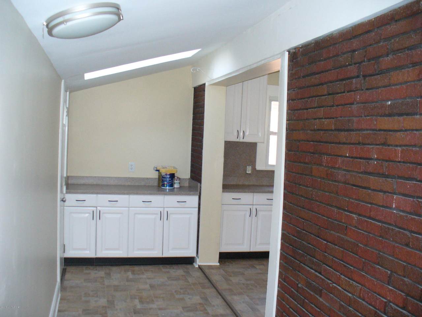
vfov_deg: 38.7
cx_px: 211
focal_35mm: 37
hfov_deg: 50.1
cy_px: 158
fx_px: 451
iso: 300
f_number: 2.8
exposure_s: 1/60
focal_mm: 6.1
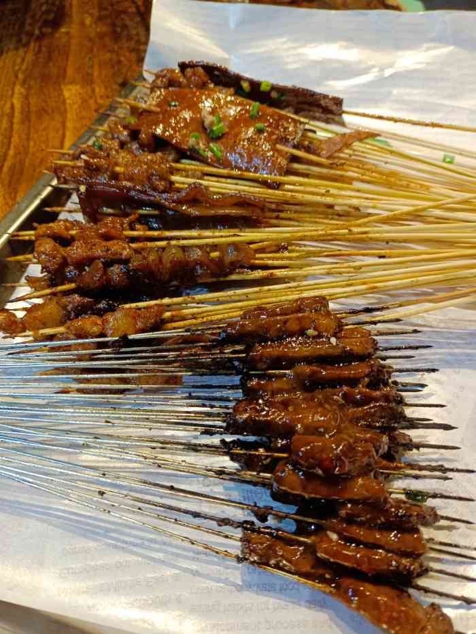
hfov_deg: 54.9
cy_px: 317
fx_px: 458
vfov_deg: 69.4
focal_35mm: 25
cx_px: 238
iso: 224
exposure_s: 1/101
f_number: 1.79
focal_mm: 4.71
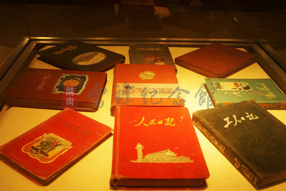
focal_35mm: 39
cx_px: 143
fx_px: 310
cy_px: 96
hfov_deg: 49.6
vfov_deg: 34.2
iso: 1600
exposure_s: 1/50
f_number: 6.3
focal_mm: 26
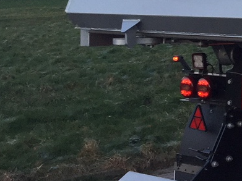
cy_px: -28
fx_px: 846
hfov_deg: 14.0
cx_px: 467
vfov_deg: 12.0
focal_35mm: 121
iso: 40
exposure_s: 1/100
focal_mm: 4.15
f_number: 2.2
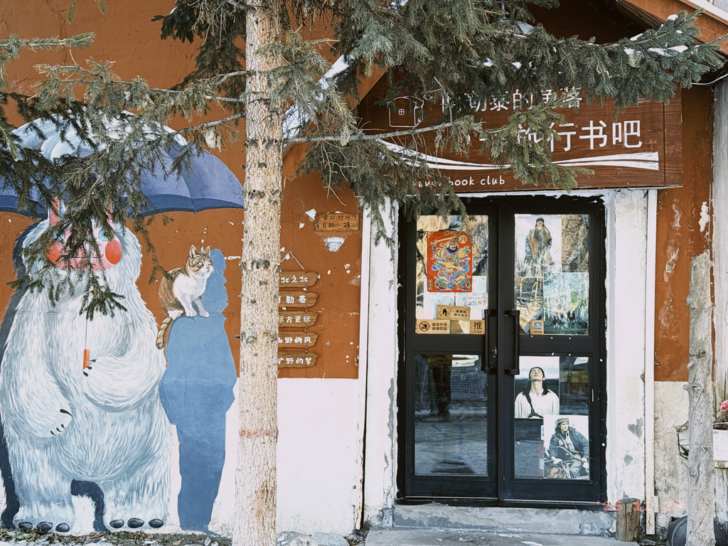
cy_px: 273
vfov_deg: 30.3
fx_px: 1009
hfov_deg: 39.7
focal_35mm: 48
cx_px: 364
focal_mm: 6.76
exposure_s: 1/324
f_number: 1.78
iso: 80
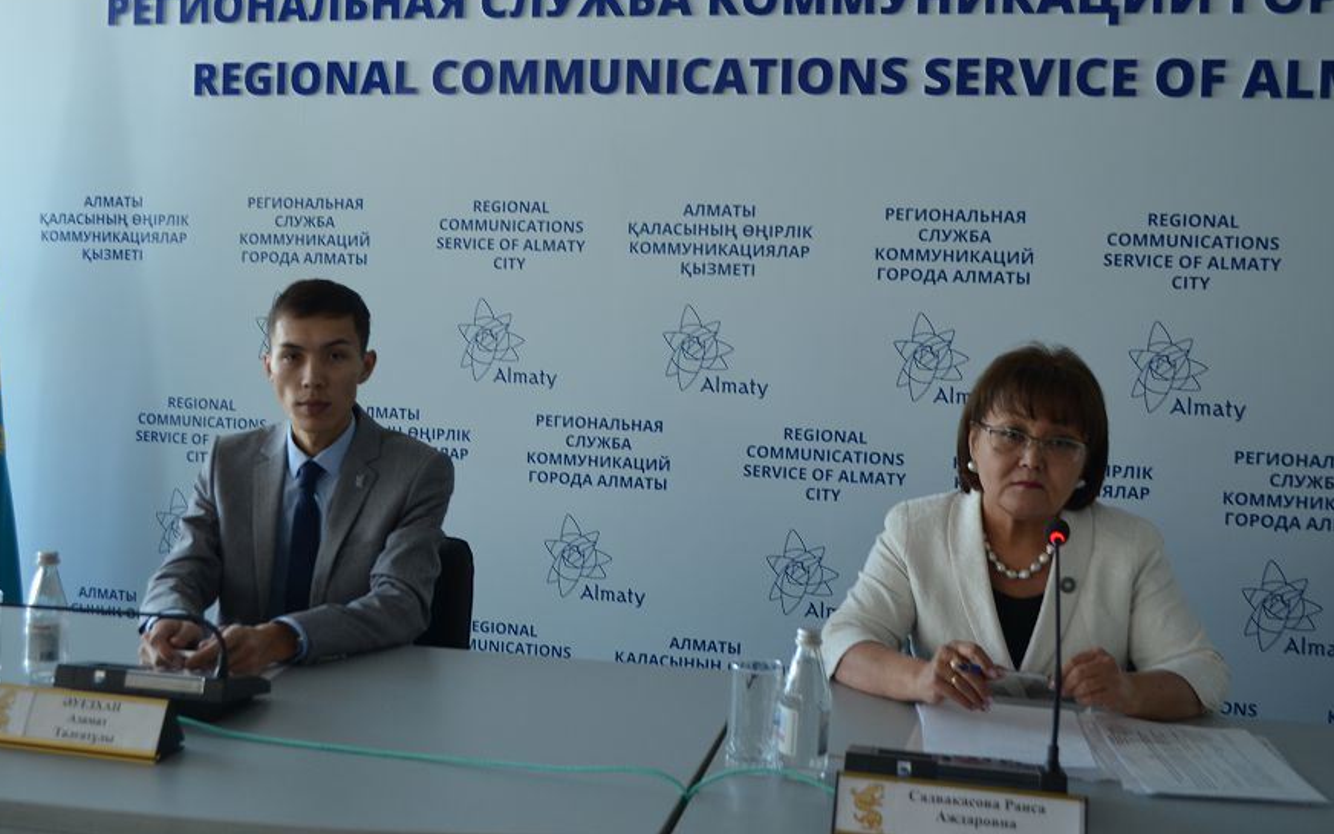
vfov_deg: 30.5
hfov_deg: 47.1
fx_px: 1527
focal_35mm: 42
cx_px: 607
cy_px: 338
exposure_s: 1/80
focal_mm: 24
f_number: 4.5
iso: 400
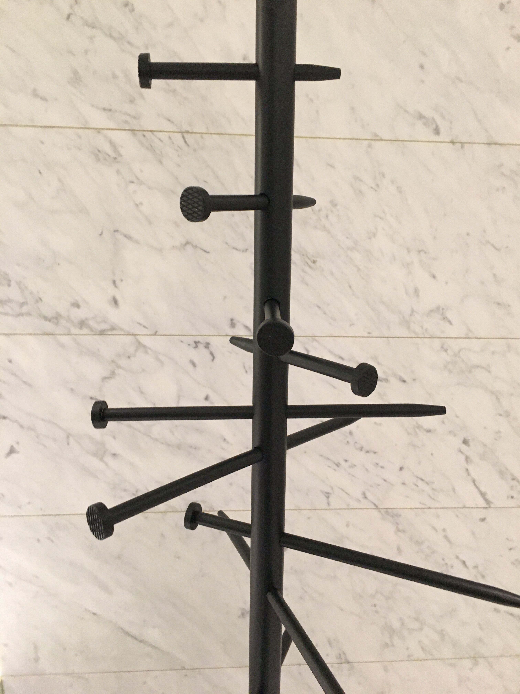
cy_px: 347
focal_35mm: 29
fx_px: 581
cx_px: 260
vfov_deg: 61.7
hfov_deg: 48.2
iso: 200
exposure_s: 1/33
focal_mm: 4.15
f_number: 2.2
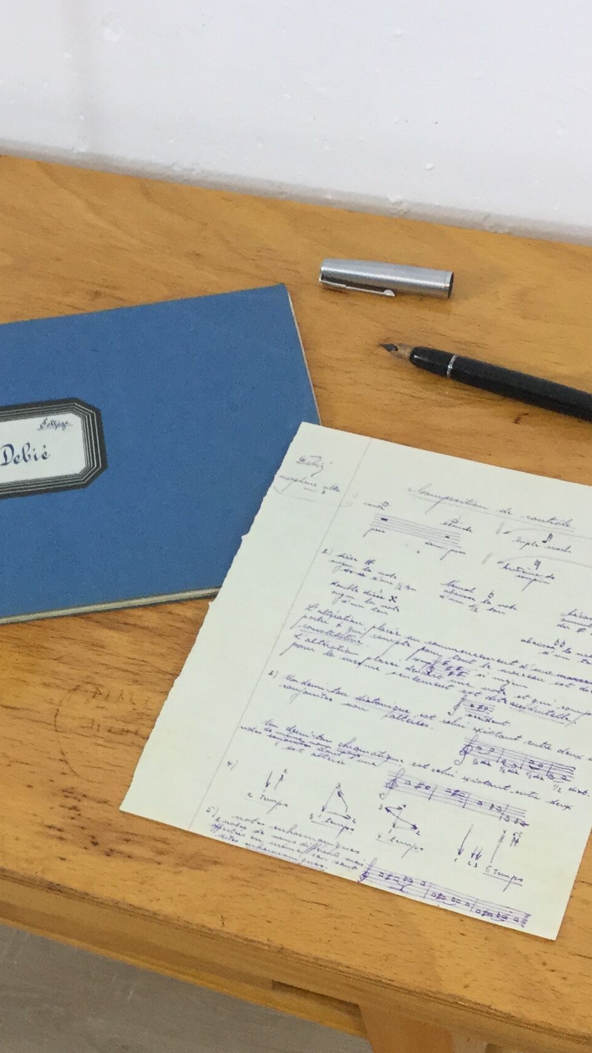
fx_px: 1814
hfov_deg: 18.4
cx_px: 122
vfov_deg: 32.2
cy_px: 675
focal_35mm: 65
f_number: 2.4
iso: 80
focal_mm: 3.3
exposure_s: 1/33
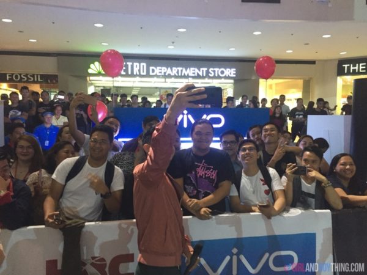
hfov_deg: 61.7
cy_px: 138
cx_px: 184
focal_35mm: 29
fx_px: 307
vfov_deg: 48.2
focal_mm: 4.15
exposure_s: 1/30
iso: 160
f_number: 2.2
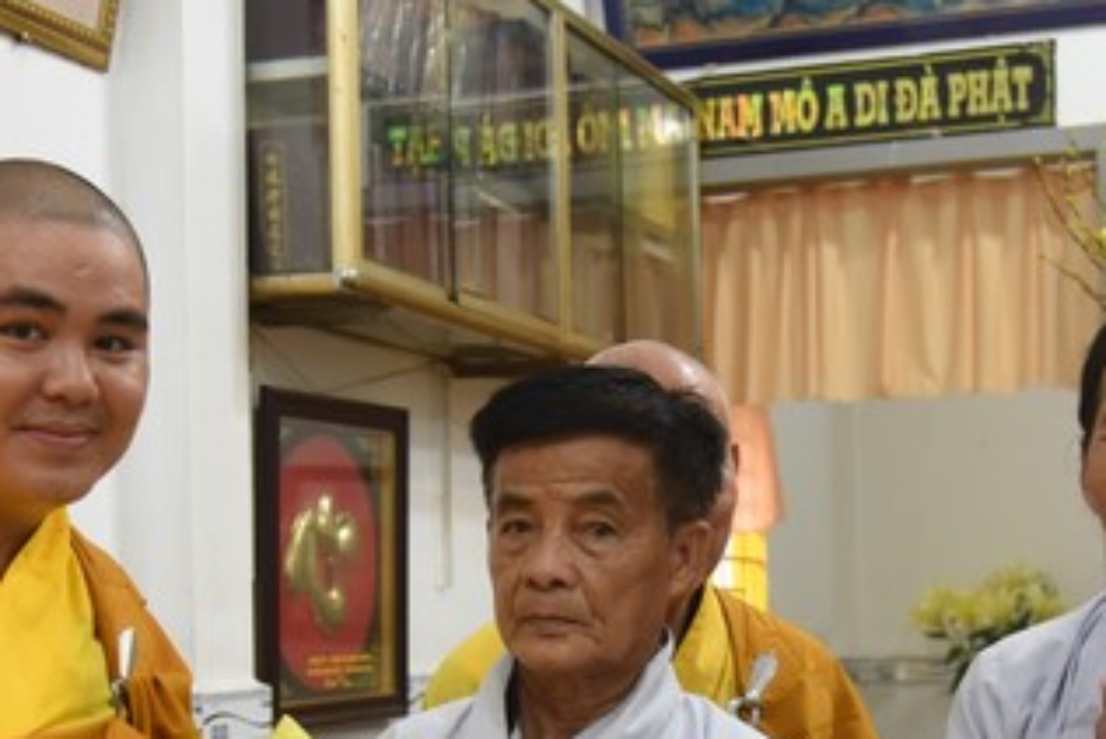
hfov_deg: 28.1
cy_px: 620
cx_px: 518
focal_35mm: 72
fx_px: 2213
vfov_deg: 18.7
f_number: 4
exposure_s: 1/125
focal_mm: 35
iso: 1250
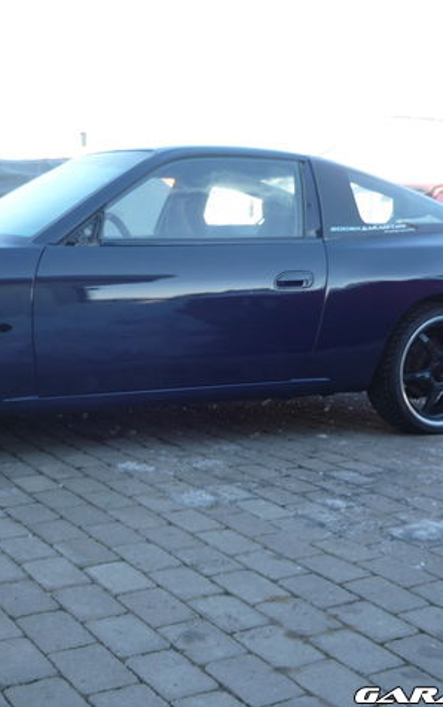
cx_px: 134
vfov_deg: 42.6
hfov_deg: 27.2
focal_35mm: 47
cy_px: 354
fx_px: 907
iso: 100
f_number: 2.8
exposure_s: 1/160
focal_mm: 5.5
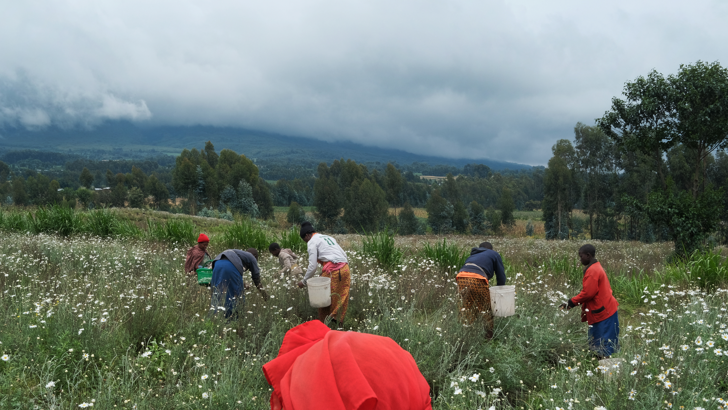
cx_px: 338
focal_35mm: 40
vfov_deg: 29.6
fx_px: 772
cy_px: 253
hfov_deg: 50.4
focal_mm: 23
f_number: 16
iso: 400
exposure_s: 1/125
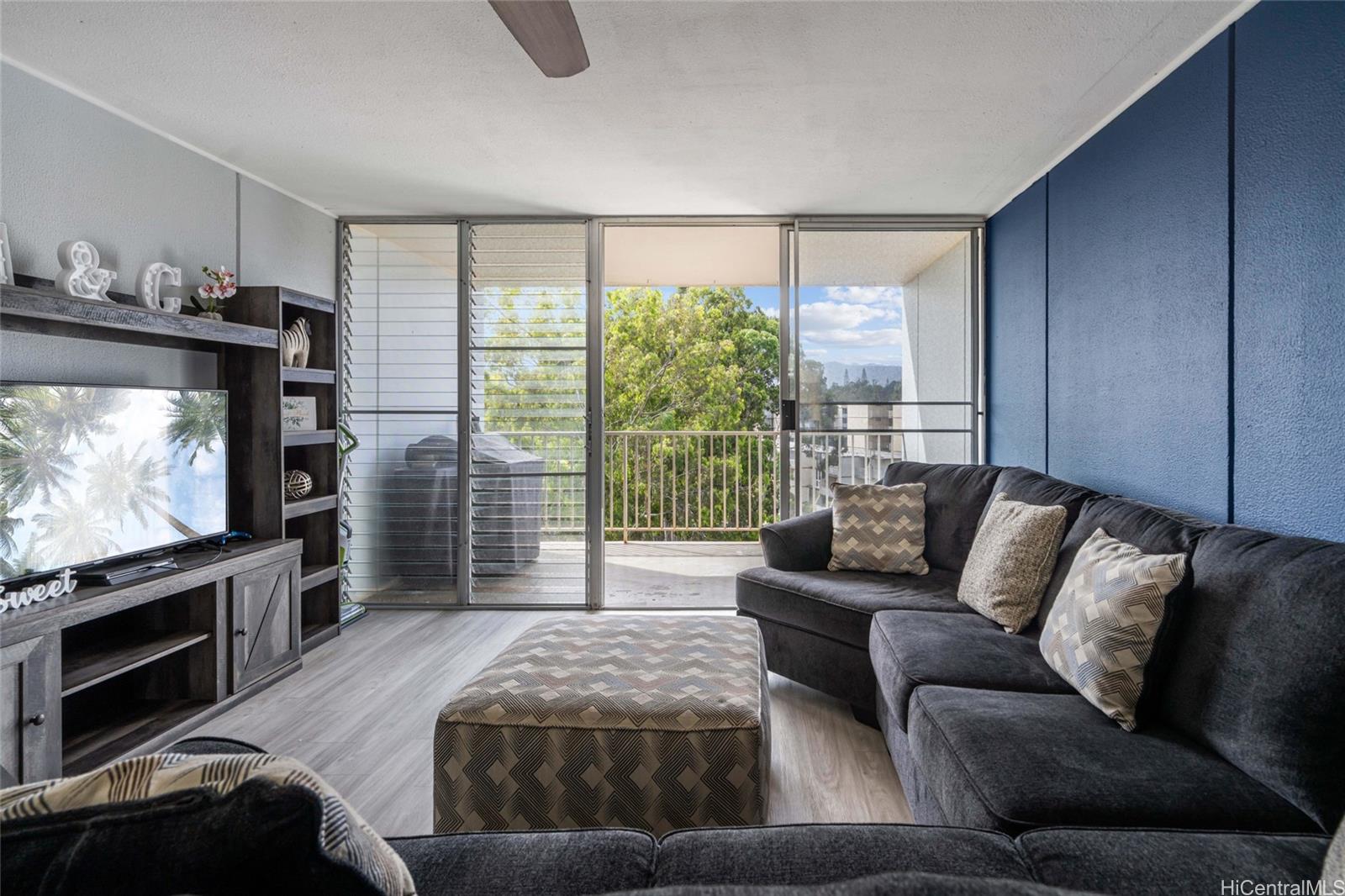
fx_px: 598
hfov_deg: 96.7
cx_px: 672
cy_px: 448
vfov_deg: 73.7
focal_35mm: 16
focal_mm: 16
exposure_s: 1/25
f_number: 8
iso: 250
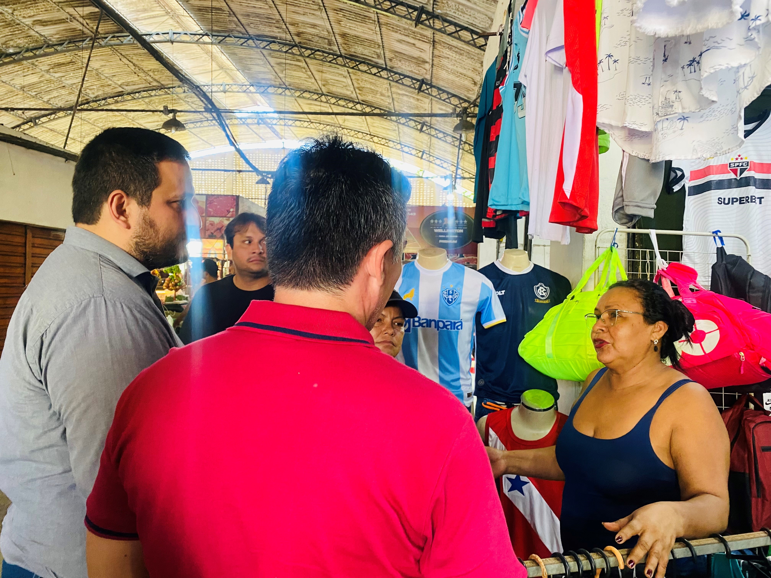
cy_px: 289
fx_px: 579
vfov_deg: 53.1
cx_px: 386
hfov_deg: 67.3
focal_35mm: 26
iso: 250
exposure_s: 1/60
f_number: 1.8
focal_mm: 4.25
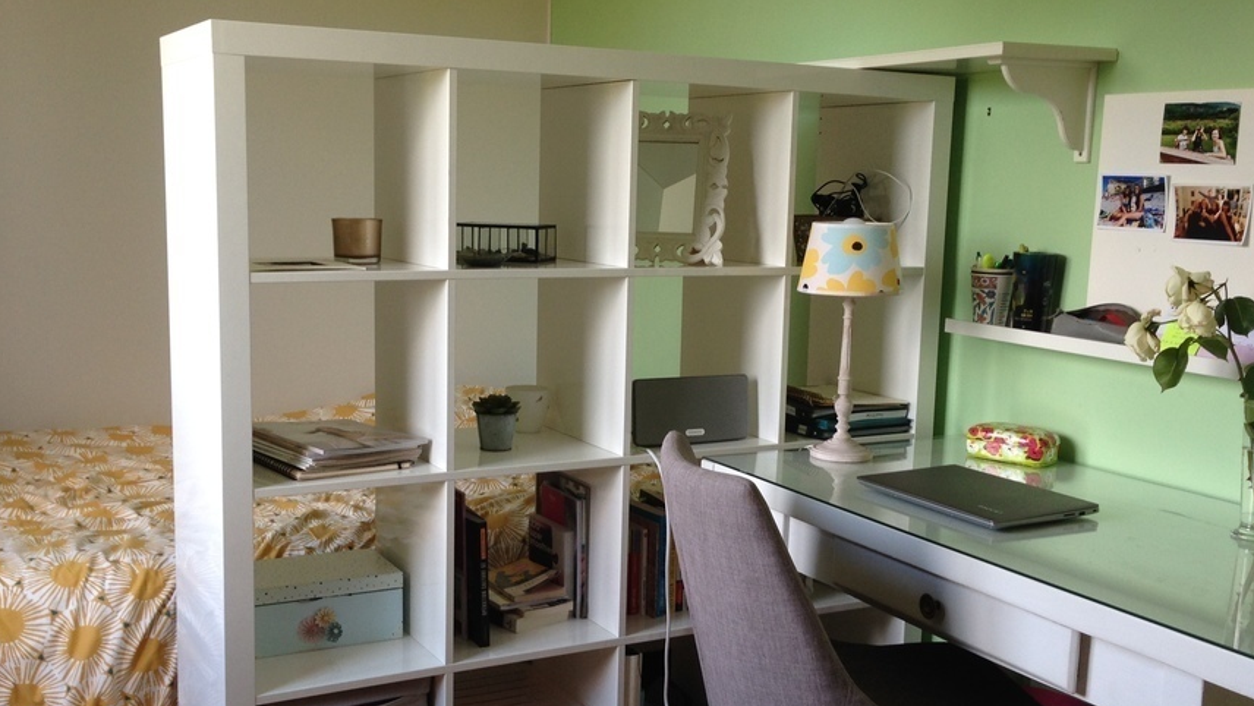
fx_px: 1430
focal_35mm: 43
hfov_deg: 47.3
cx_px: 630
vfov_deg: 27.7
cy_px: 397
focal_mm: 4.12
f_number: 2.4
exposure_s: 1/30
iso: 50
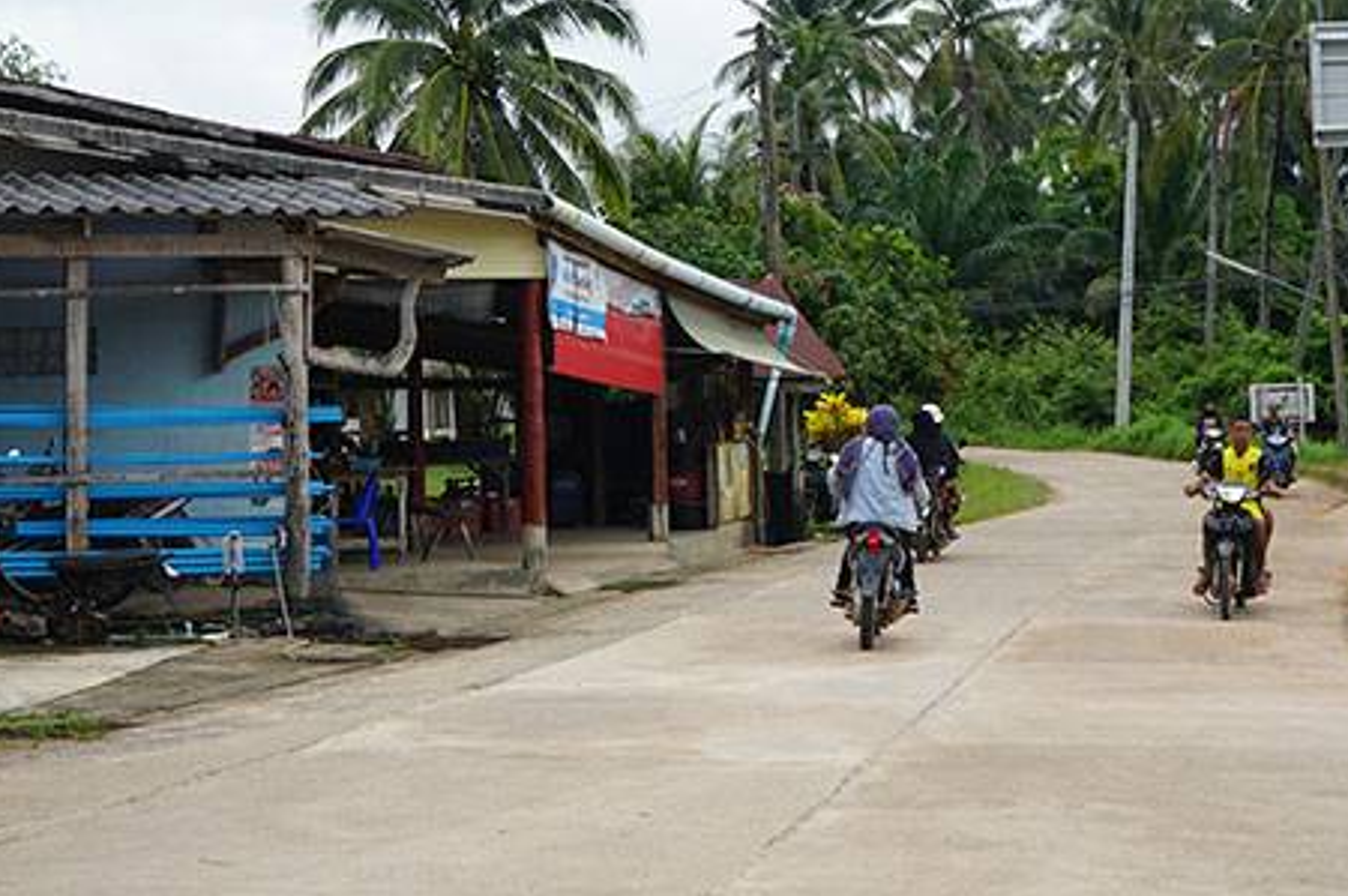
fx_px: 2992
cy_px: 322
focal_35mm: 80
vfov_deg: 17.0
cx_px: 767
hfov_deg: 25.4
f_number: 10
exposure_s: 1/100
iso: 100
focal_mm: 58
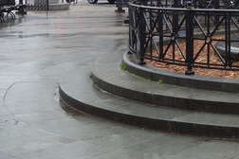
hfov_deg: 19.9
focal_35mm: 89
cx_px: 357
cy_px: -28
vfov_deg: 14.9
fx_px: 591
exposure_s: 1/100
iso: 125
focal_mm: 10.4
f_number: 4
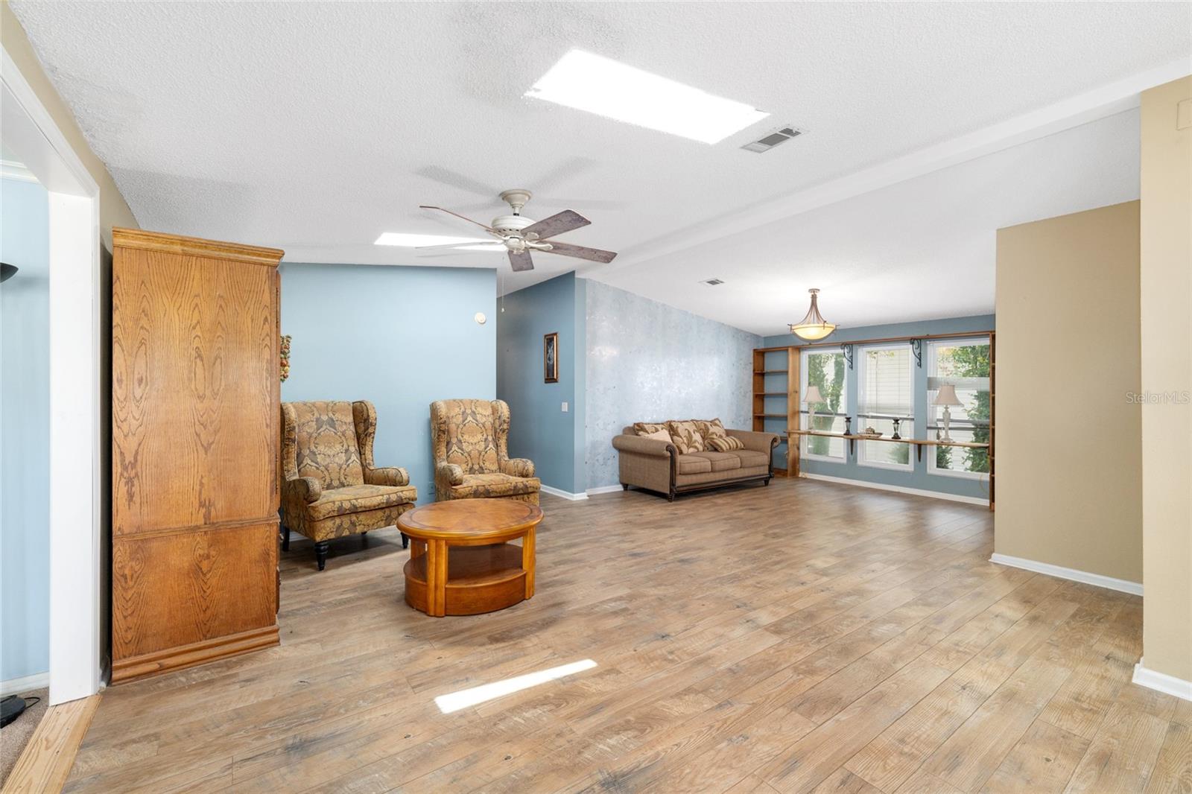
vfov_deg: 77.3
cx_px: 596
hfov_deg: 100.4
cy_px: 397
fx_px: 497
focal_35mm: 15
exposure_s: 1/20
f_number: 8
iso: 500
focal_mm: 15
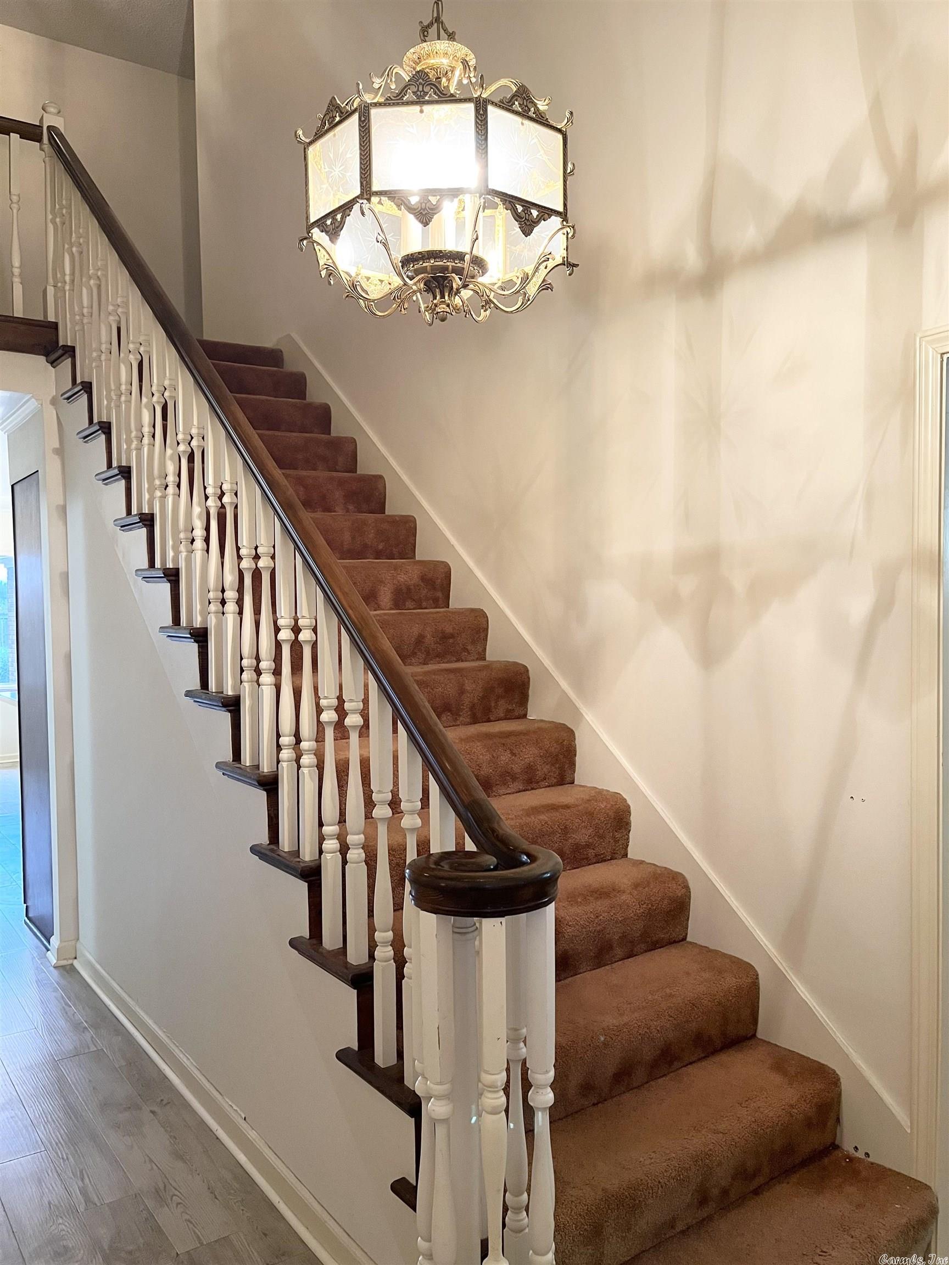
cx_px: 474
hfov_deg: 53.1
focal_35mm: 26
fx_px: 950
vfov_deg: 67.3
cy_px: 632
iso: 200
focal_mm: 5.1
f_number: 1.6
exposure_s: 1/60
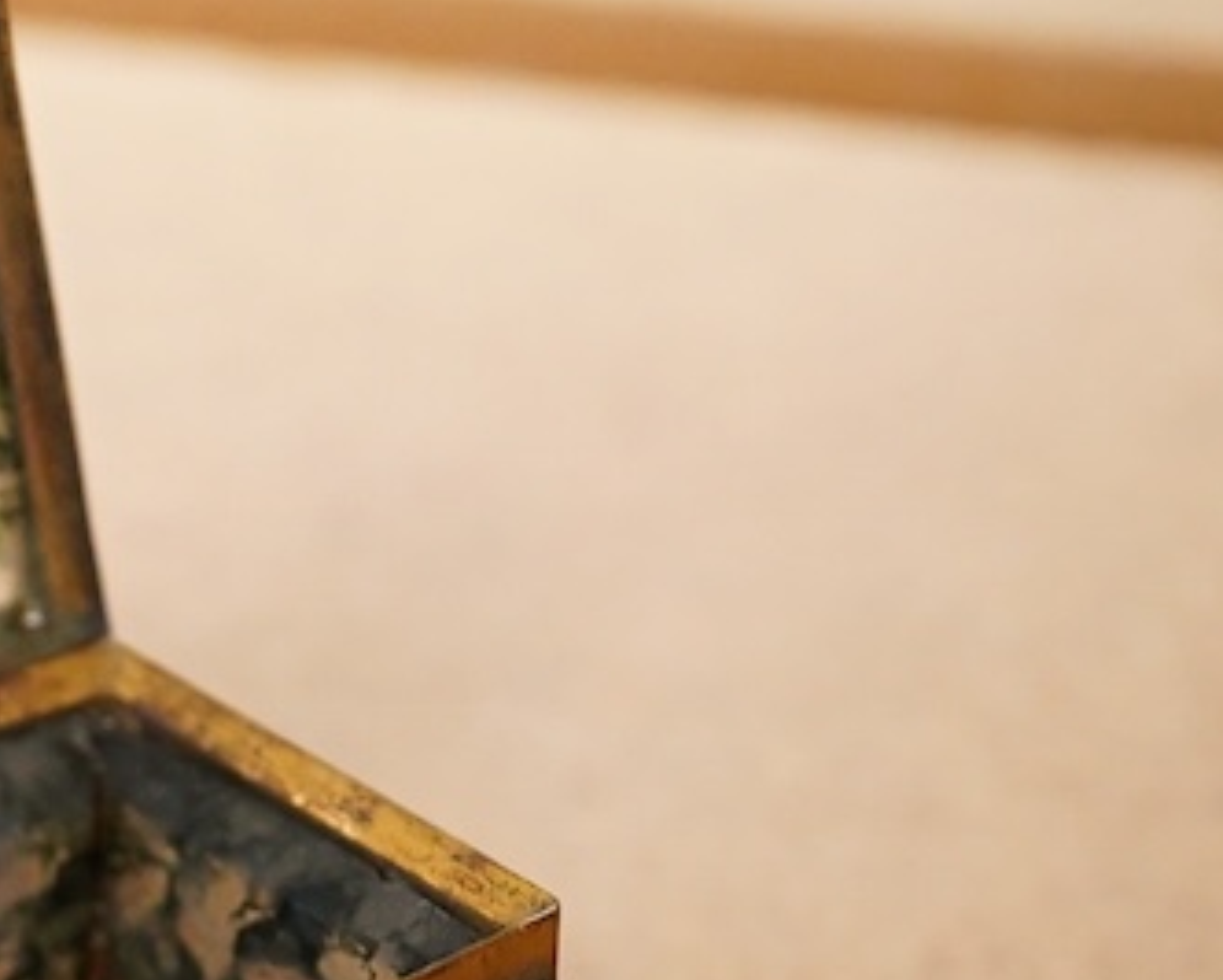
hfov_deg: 13.1
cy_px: 991
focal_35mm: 143
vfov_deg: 10.7
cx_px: -208
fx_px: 5179
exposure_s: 1/160
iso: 2500
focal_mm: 30
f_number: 7.1
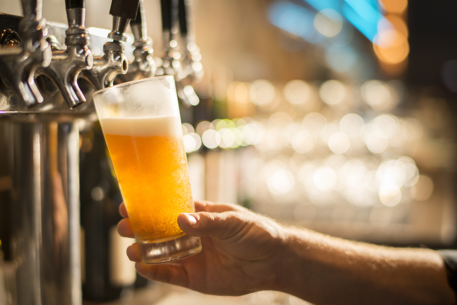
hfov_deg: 34.5
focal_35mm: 58
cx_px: 228
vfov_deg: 23.4
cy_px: 152
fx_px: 737
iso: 400
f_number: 1.8
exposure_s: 1/100
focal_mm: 58
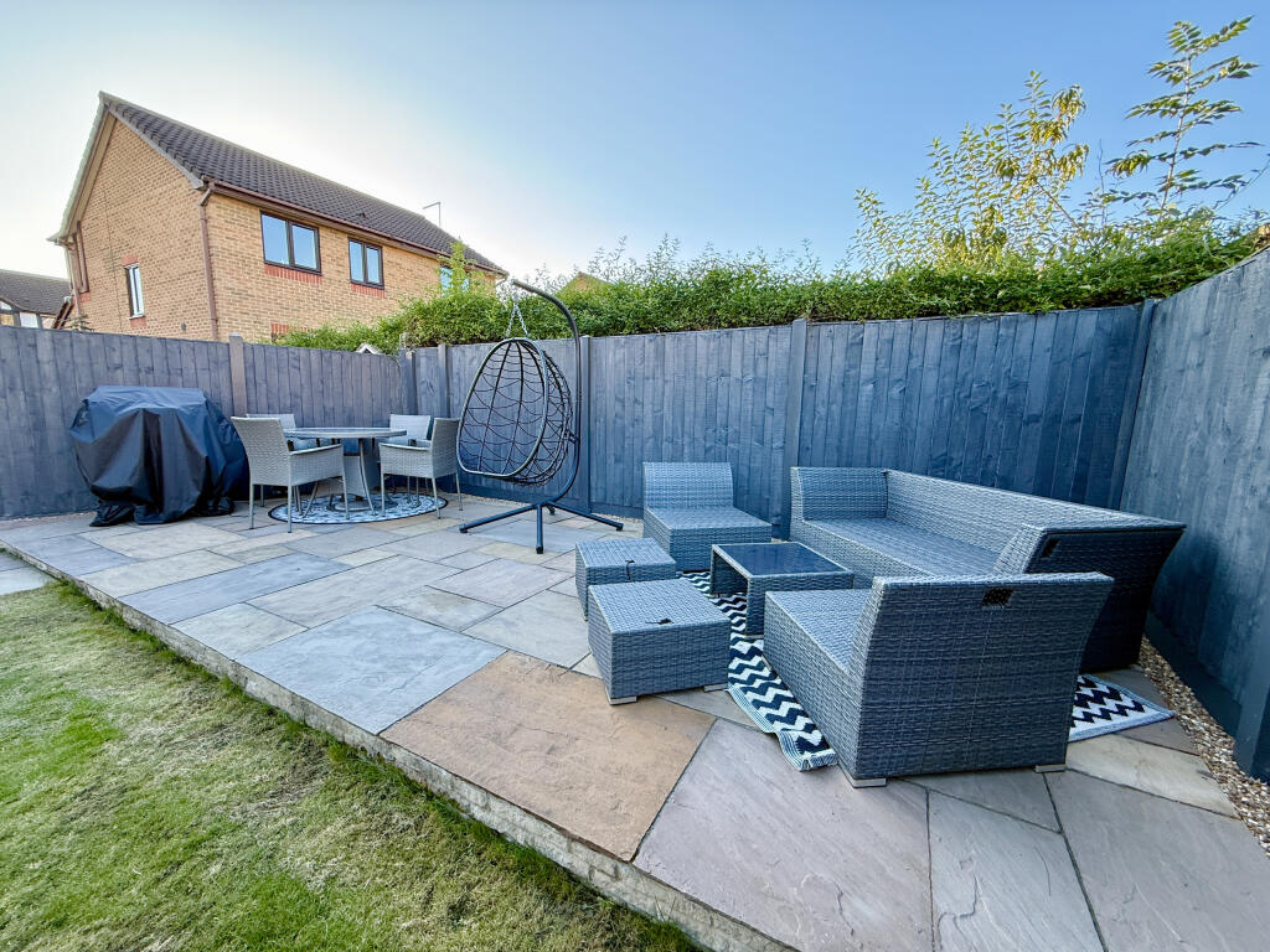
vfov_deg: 85.7
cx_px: 635
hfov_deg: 102.1
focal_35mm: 14
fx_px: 514
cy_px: 476
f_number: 2.2
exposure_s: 1/99
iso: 64
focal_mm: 2.22
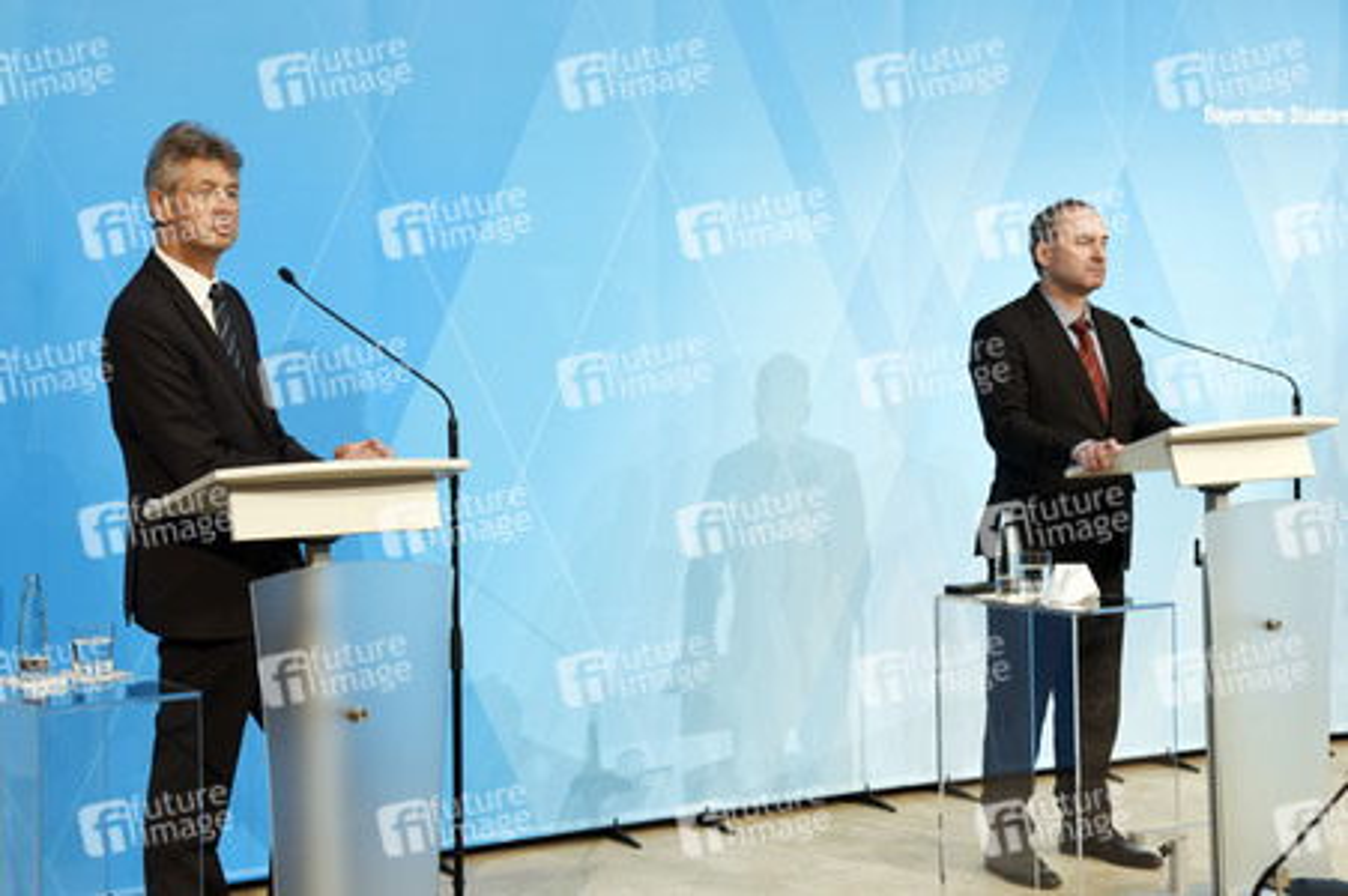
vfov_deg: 21.9
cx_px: 674
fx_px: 2320
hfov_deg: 32.4
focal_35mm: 62
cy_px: 448
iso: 1000
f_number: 6.3
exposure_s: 1/60
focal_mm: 62
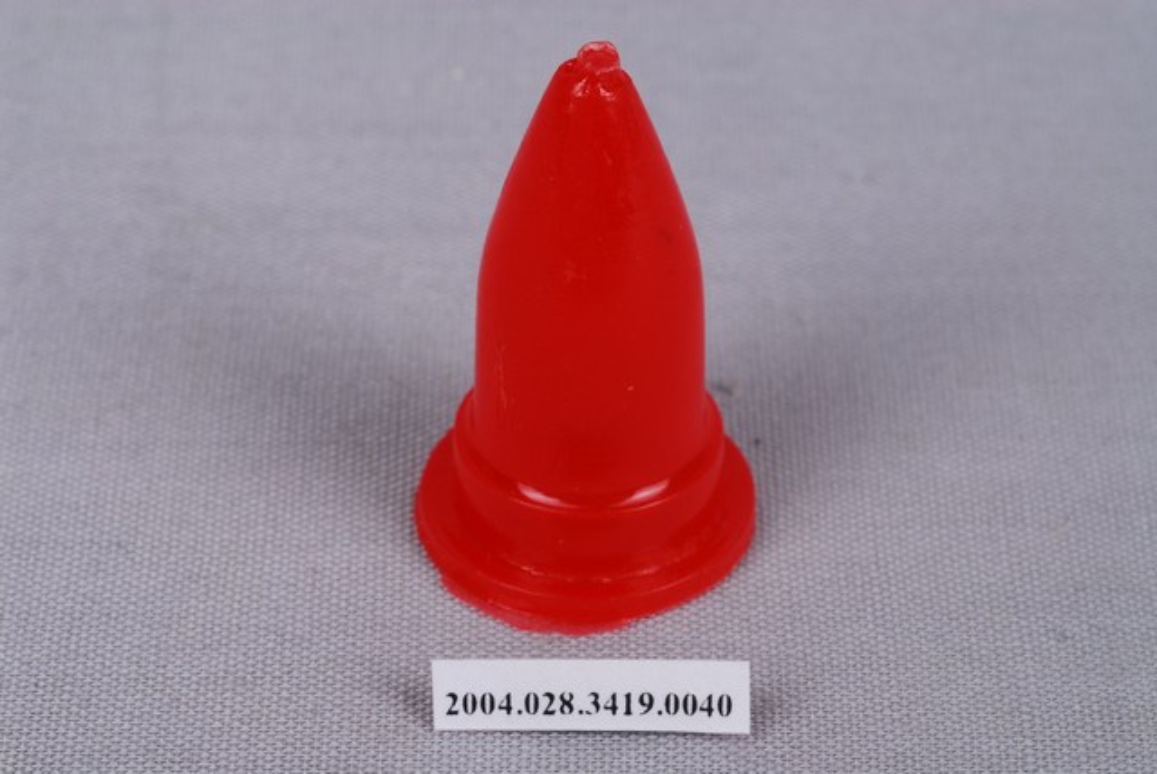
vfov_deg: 15.2
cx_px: 578
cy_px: 387
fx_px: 2895
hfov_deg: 22.6
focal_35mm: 90
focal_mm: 60
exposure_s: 1/60
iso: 100
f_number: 32
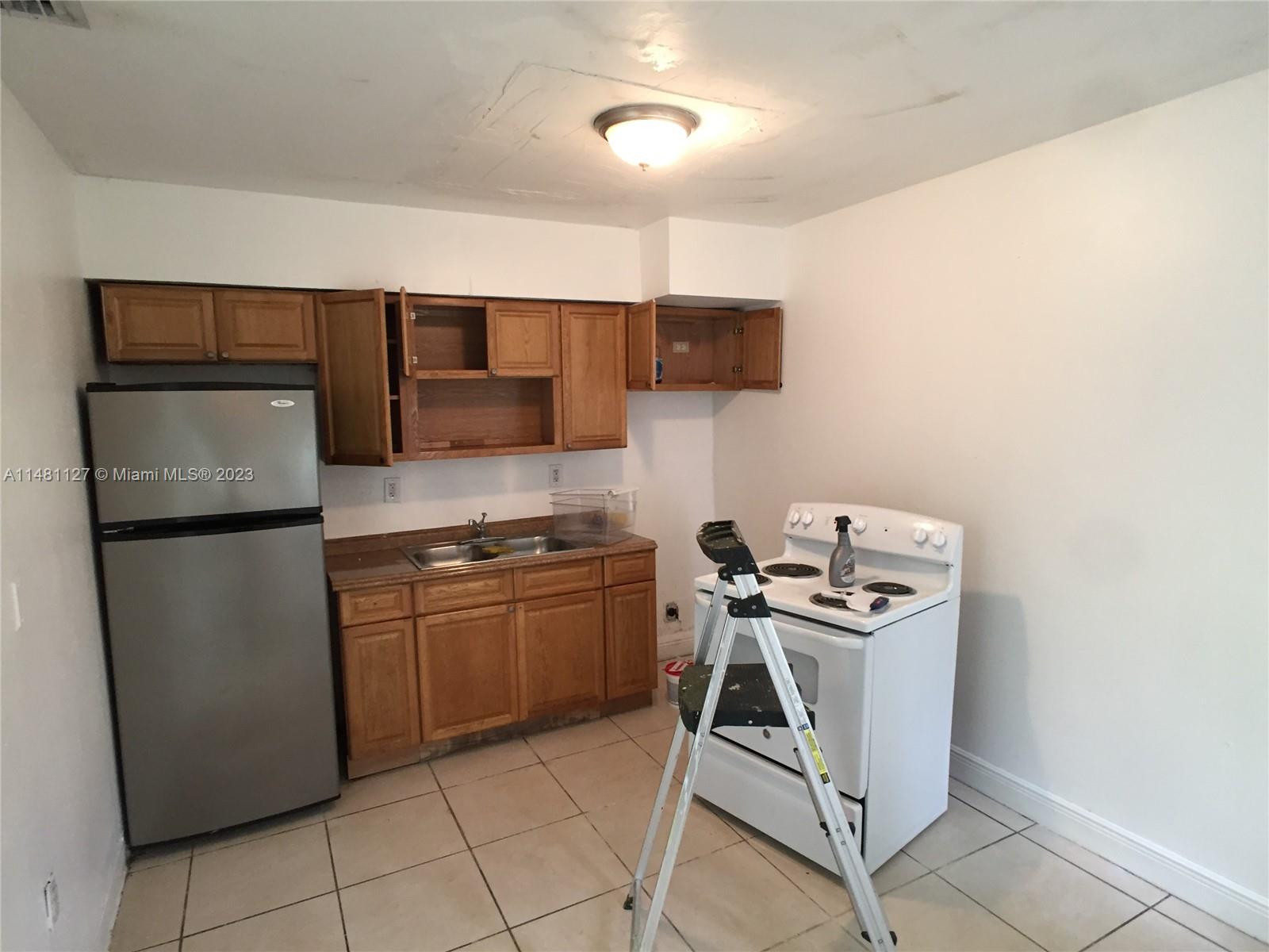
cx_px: 634
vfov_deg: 48.2
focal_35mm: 29
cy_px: 476
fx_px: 1063
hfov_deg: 61.7
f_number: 2.2
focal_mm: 4.15
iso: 125
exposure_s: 1/30
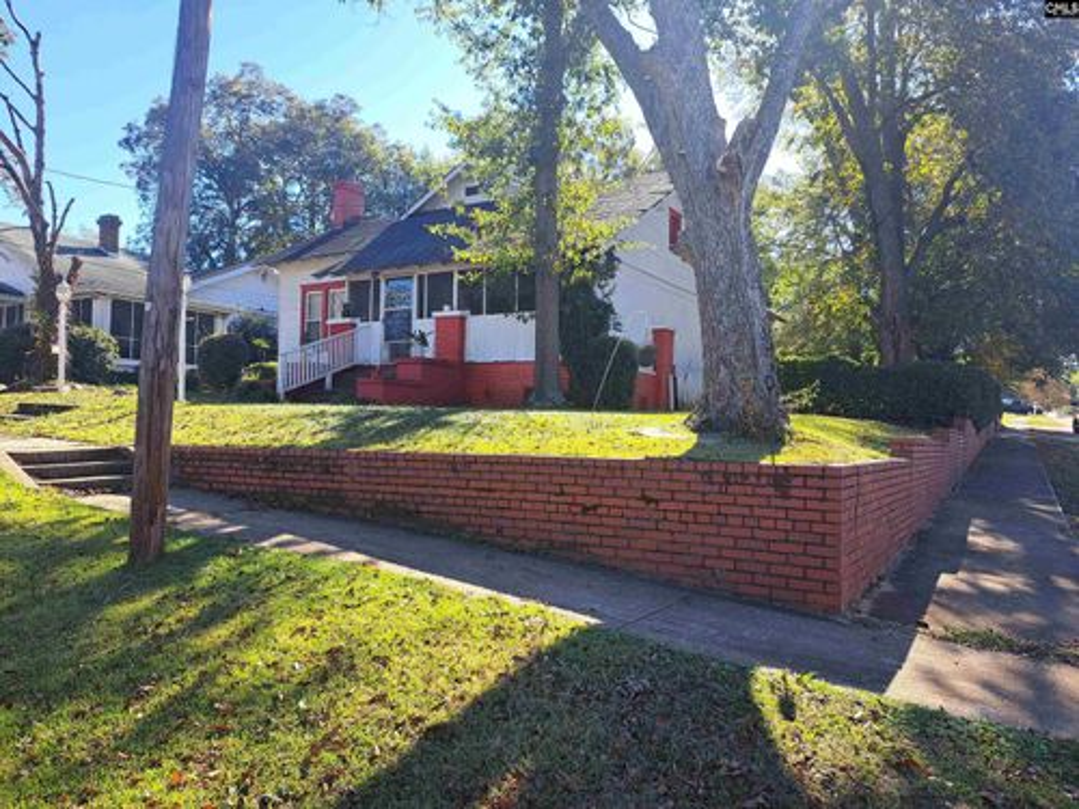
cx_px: 540
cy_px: 404
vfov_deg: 56.8
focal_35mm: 24
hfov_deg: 71.6
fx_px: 748
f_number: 1.8
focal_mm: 5.23
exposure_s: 1/512
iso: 50
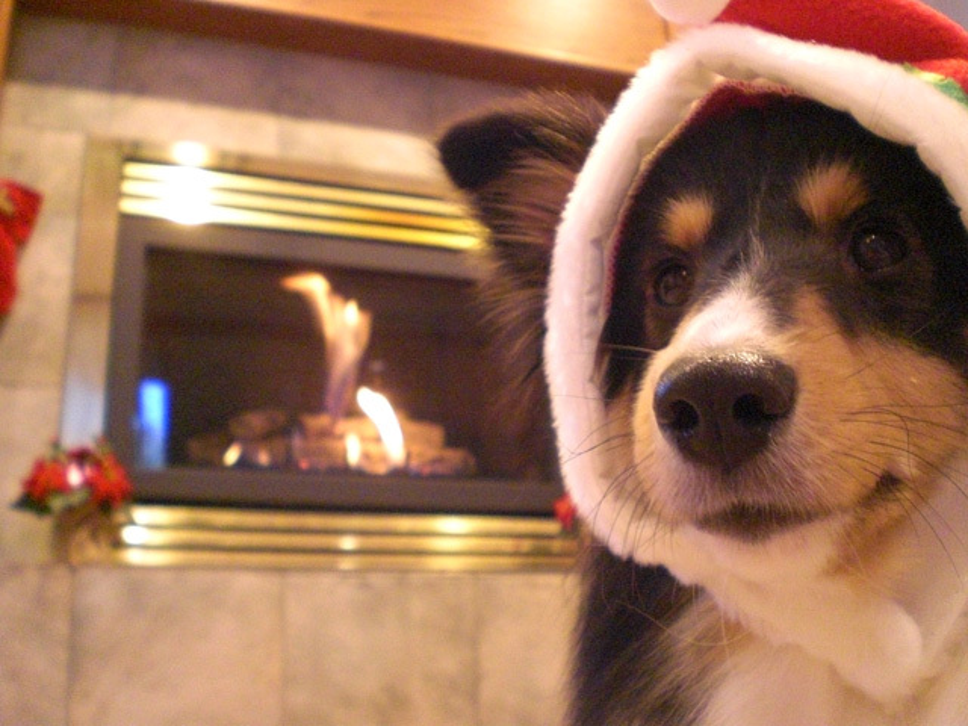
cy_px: 363
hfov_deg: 49.0
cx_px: 484
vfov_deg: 37.7
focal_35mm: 38
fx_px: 1063
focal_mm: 6.3
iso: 800
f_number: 3.1
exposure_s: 1/10
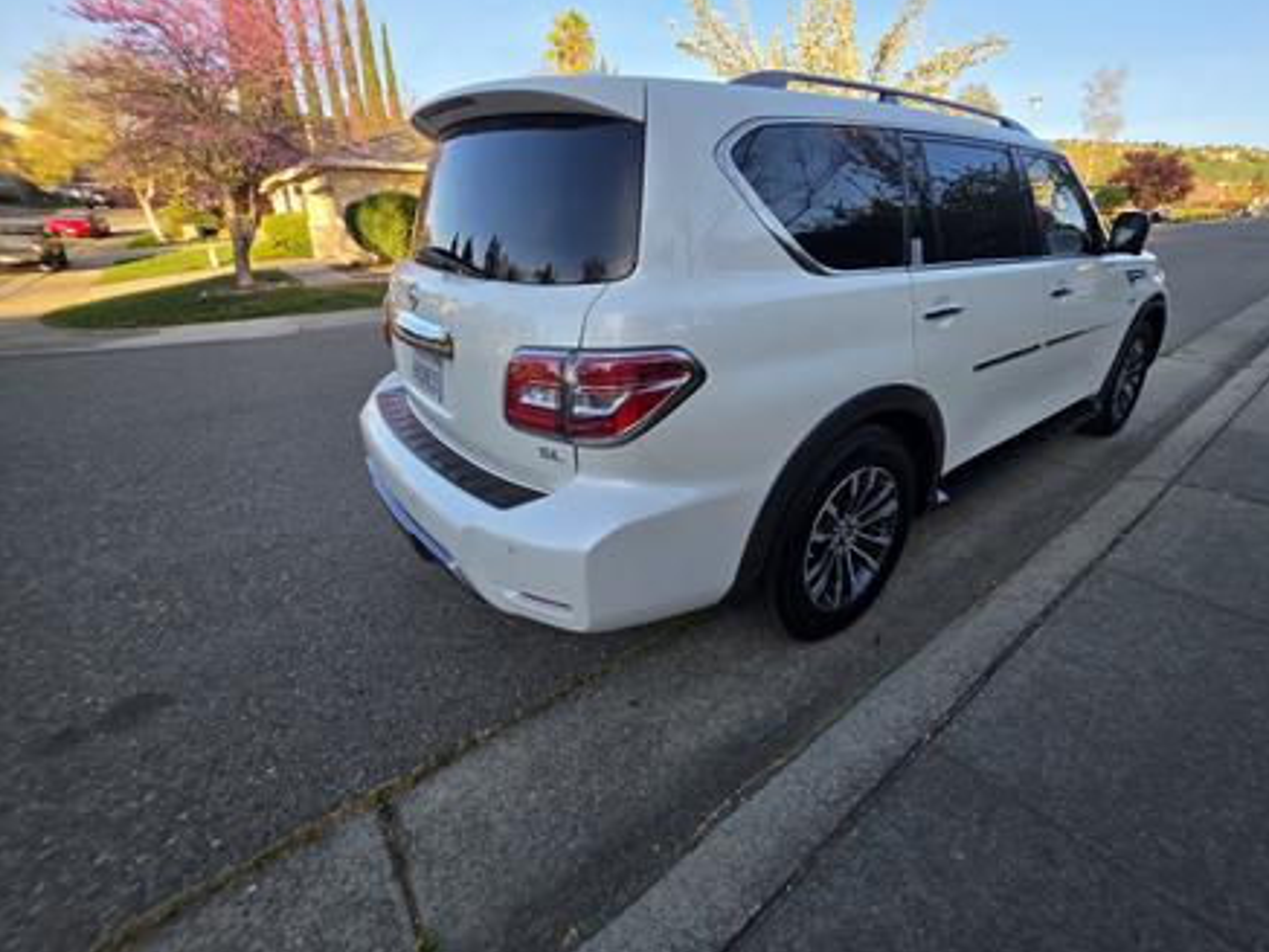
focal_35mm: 15
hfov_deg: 97.4
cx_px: 729
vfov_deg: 81.6
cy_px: 432
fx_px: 550
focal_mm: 2.2
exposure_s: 1/458
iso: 40
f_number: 1.9
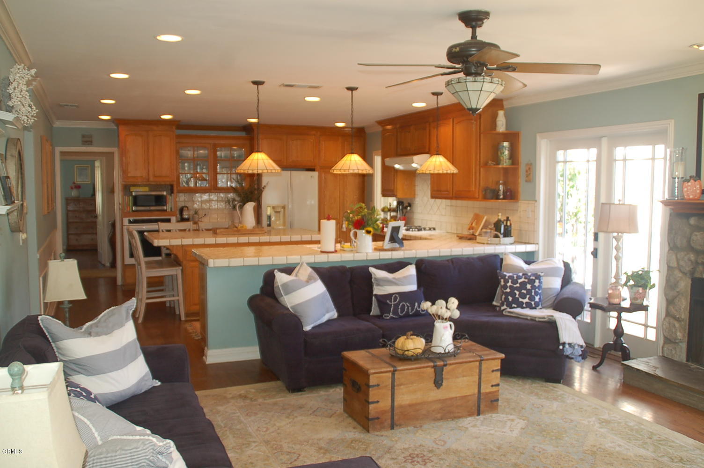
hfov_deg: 57.3
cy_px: 234
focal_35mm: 33
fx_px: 645
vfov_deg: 39.9
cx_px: 352
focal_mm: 22
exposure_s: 1/60
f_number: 3.8
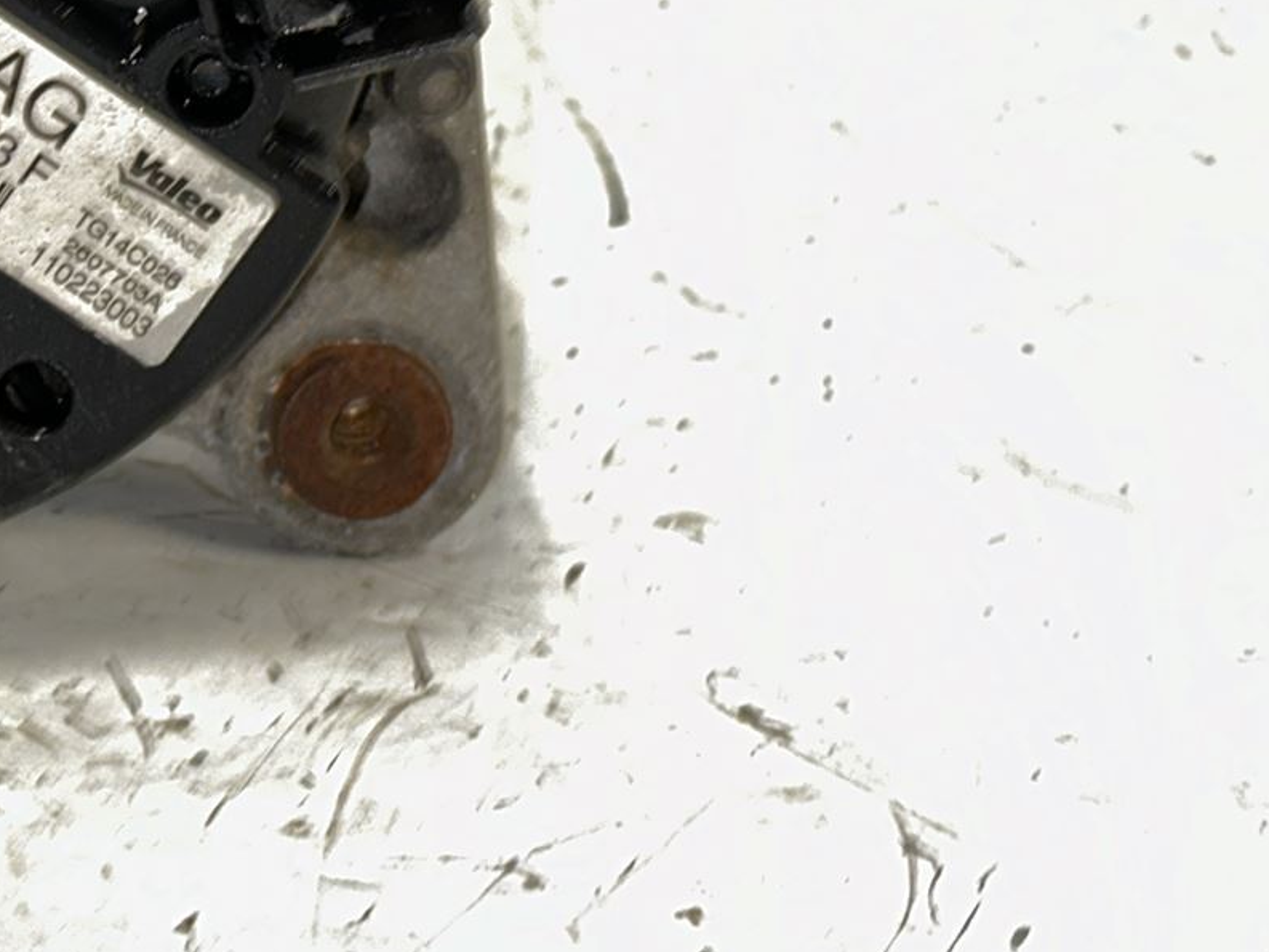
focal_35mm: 124
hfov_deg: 15.5
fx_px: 4546
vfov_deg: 11.7
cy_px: -139
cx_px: -136
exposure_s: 1/17
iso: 50
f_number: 1.78
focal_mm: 6.86
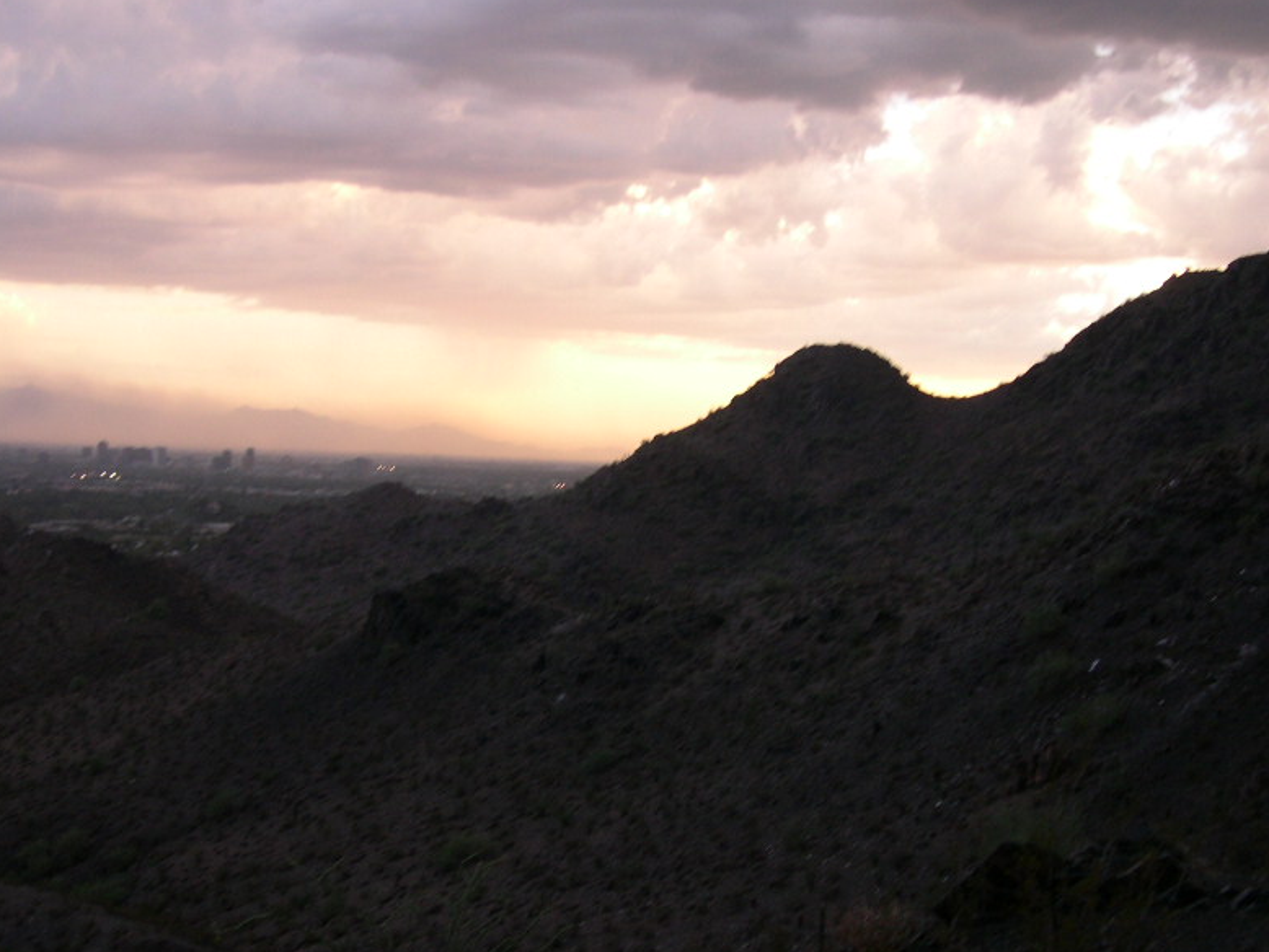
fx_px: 1834
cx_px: 566
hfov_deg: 38.1
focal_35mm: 50
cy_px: 528
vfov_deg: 29.1
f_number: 2.8
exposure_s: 1/76.4
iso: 100
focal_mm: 8
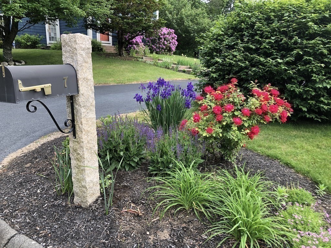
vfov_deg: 49.7
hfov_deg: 63.4
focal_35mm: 28
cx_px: 166
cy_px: 124
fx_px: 268
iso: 50
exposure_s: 1/120
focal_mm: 3.99
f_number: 1.8
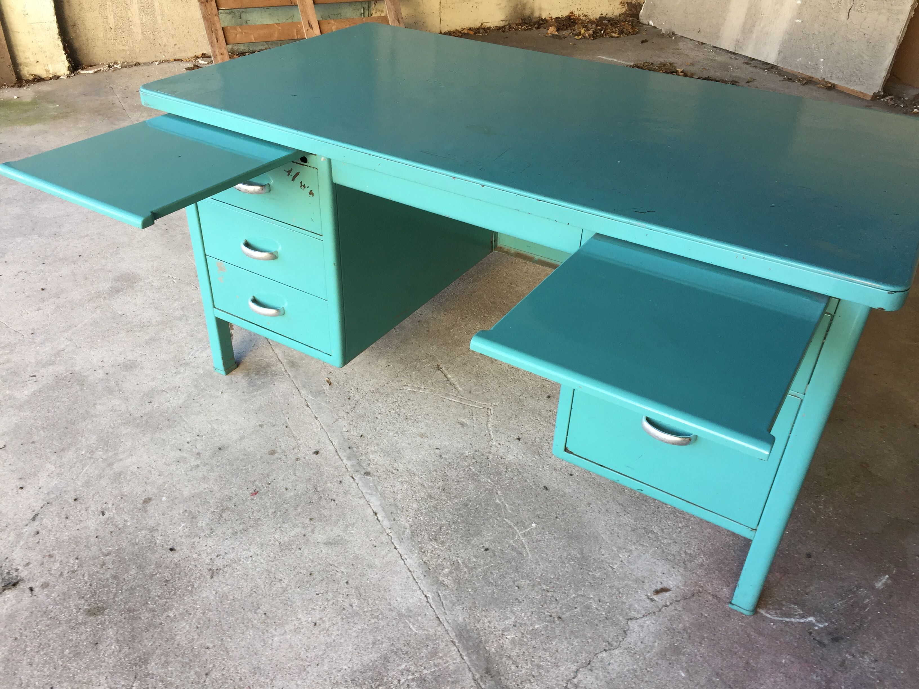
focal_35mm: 29
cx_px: 460
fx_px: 770
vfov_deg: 48.2
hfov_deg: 61.7
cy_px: 344
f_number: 2.2
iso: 40
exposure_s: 1/50
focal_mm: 4.15
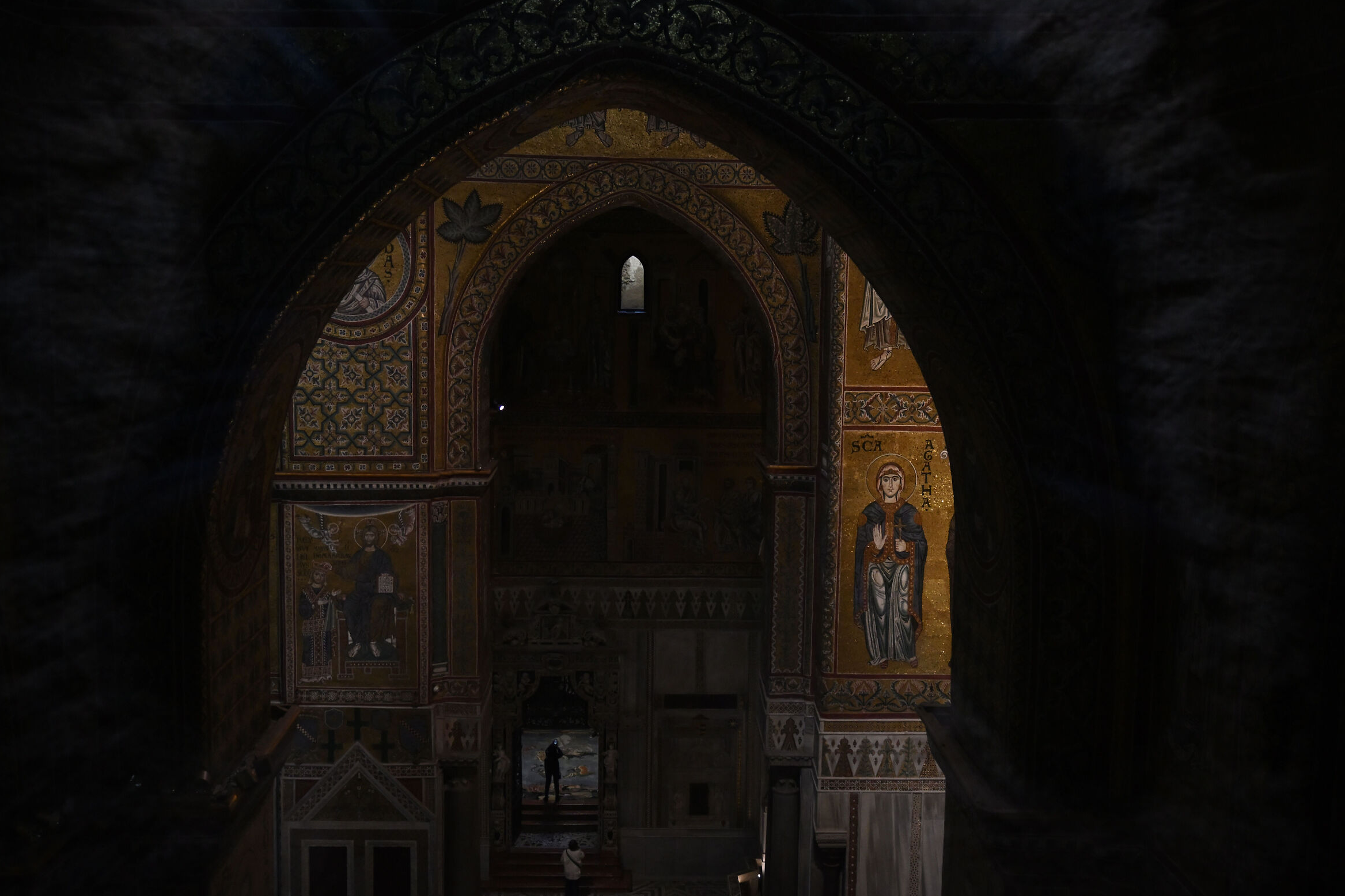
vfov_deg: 35.3
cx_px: 683
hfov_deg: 51.0
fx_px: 1411
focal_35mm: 38
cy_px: 439
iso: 1600
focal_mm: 24.5
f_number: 4.2
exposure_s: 1/125
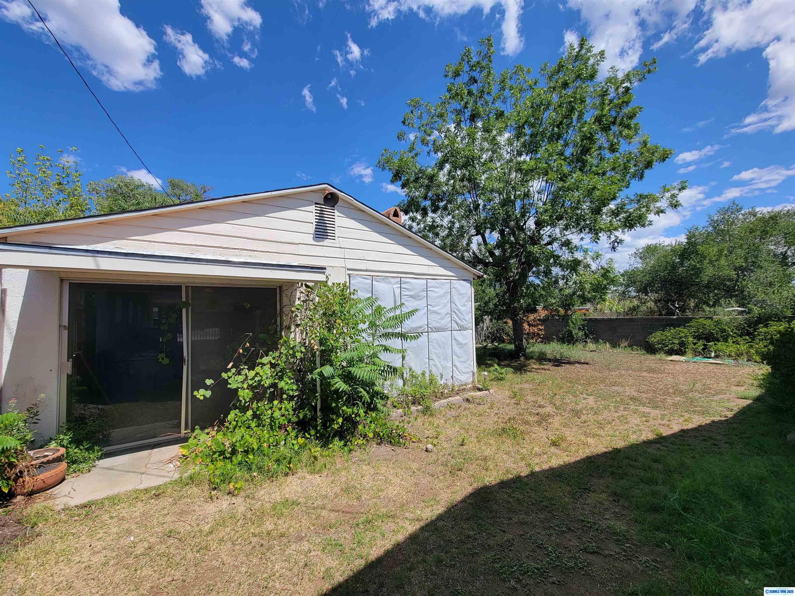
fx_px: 299
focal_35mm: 13
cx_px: 398
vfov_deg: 89.9
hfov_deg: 106.2
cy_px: 298
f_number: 2.2
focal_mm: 2.2
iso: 50
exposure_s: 1/1525
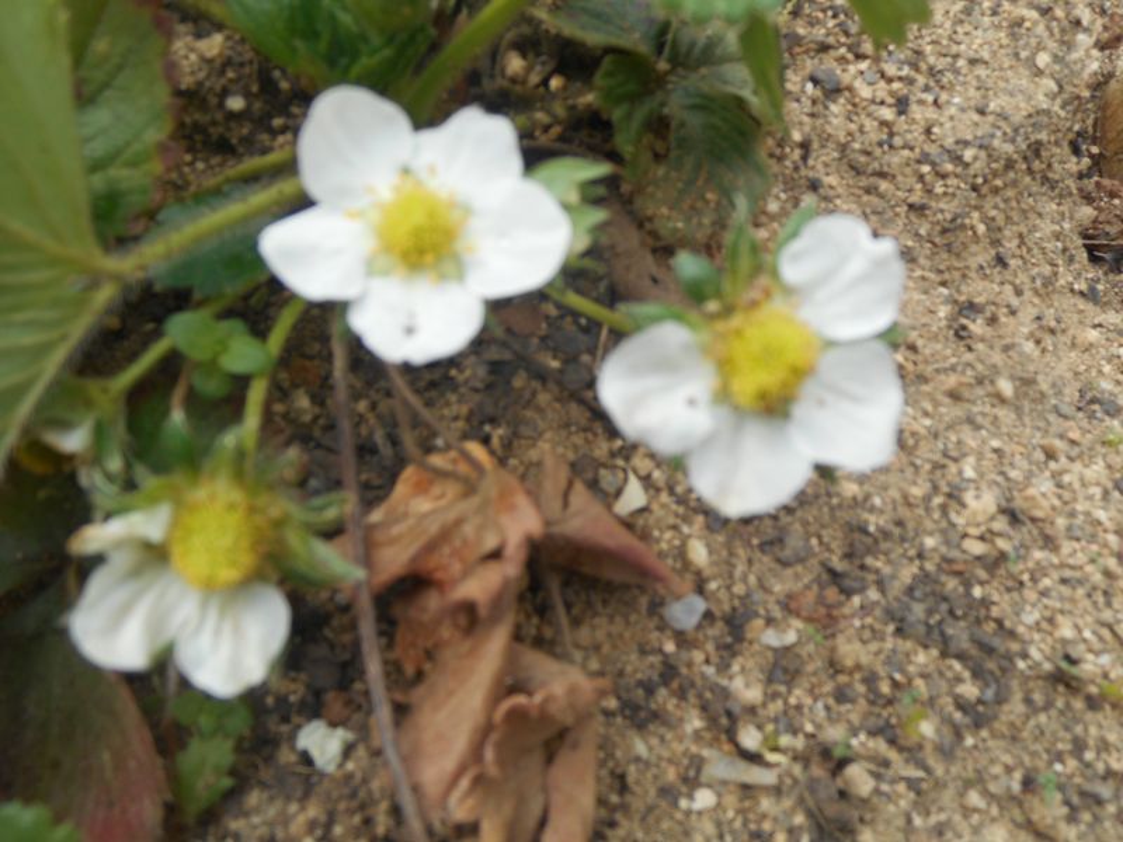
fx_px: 811
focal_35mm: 25
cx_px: 562
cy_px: 421
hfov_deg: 69.4
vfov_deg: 54.9
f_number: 3.5
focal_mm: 4.5
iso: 80
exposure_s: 1/200
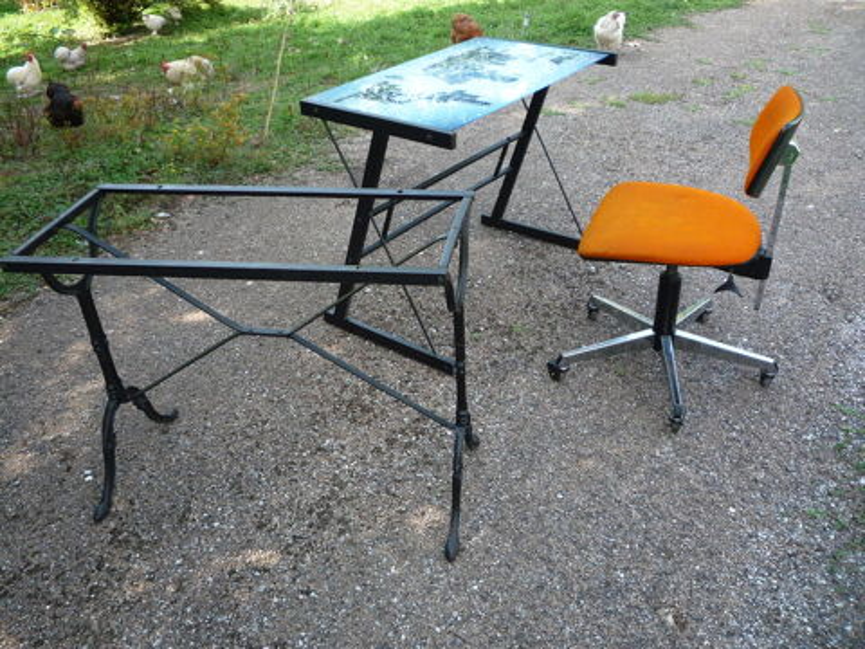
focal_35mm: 30
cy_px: 324
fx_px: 750
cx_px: 432
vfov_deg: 46.8
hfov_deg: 60.0
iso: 100
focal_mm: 5.2
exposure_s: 1/100
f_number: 3.3
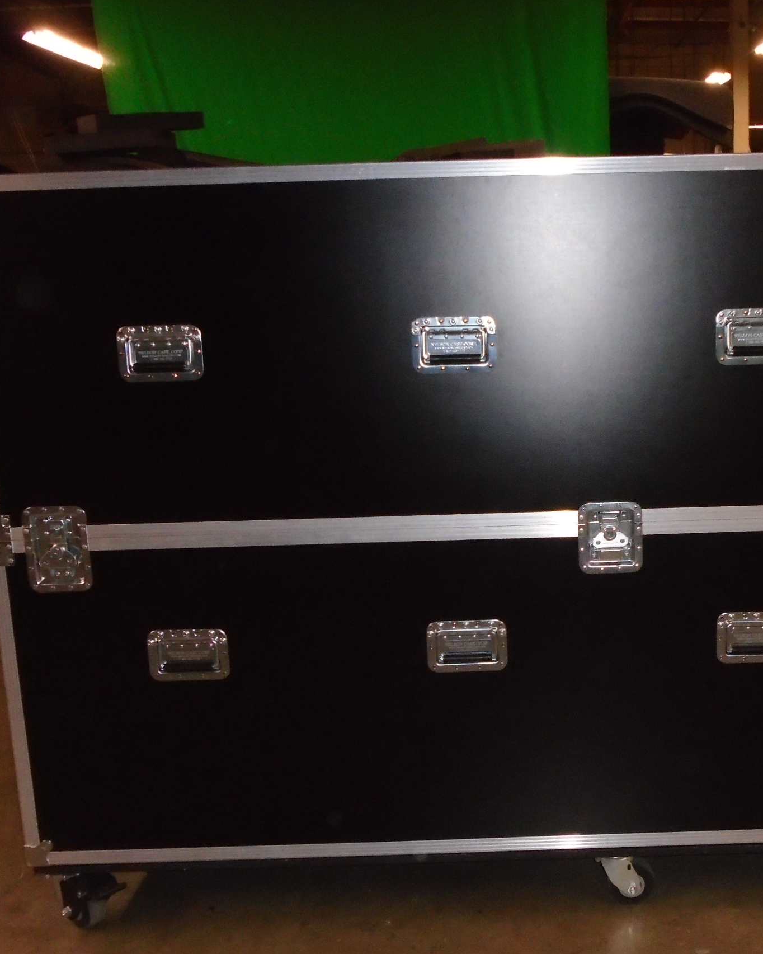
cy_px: 496
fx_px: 1298
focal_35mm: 46
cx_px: 578
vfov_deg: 40.3
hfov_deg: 32.1
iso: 400
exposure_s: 1/40
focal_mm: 5.5
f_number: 3.5
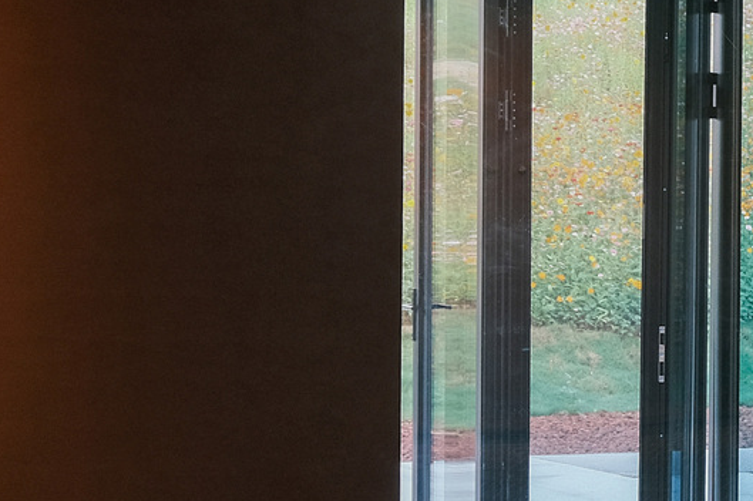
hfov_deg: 14.4
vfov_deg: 9.8
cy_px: 75
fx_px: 2926
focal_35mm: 140
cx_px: 789
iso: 640
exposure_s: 1/30
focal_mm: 24.8
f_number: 4
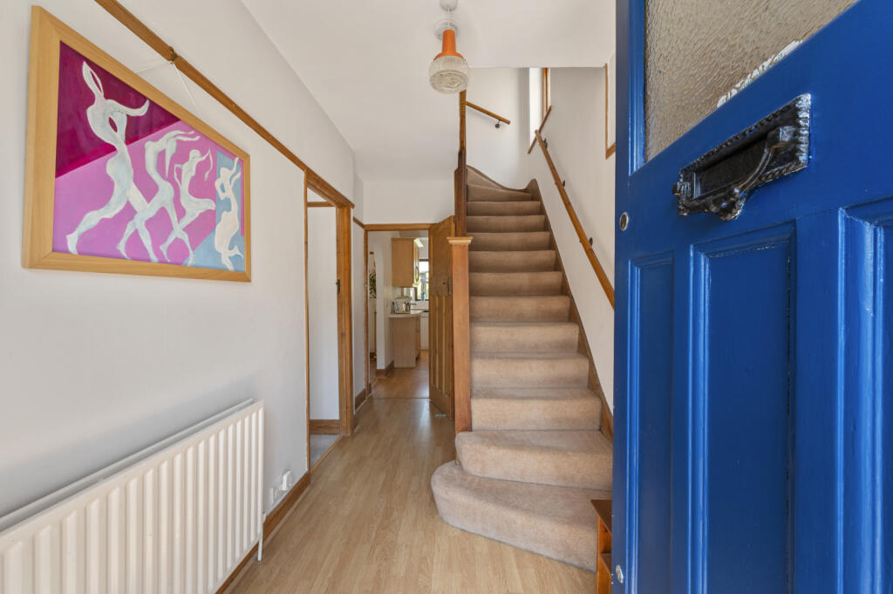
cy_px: 297
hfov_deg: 104.3
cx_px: 446
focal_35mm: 14
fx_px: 347
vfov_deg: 81.1
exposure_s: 1/2
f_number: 16
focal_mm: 14
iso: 200
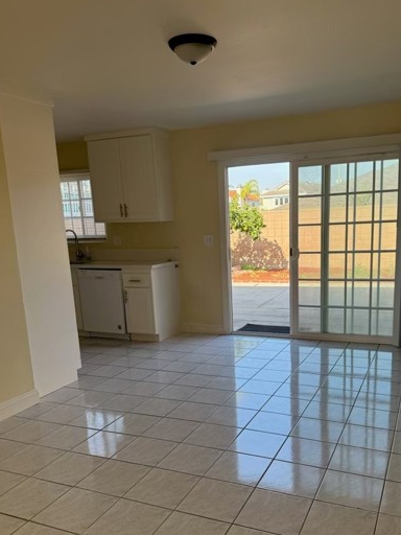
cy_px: 325
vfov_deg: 59.4
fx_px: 463
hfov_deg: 46.6
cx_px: 237
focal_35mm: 30
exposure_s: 1/622
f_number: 1.78
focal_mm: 6.76
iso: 100
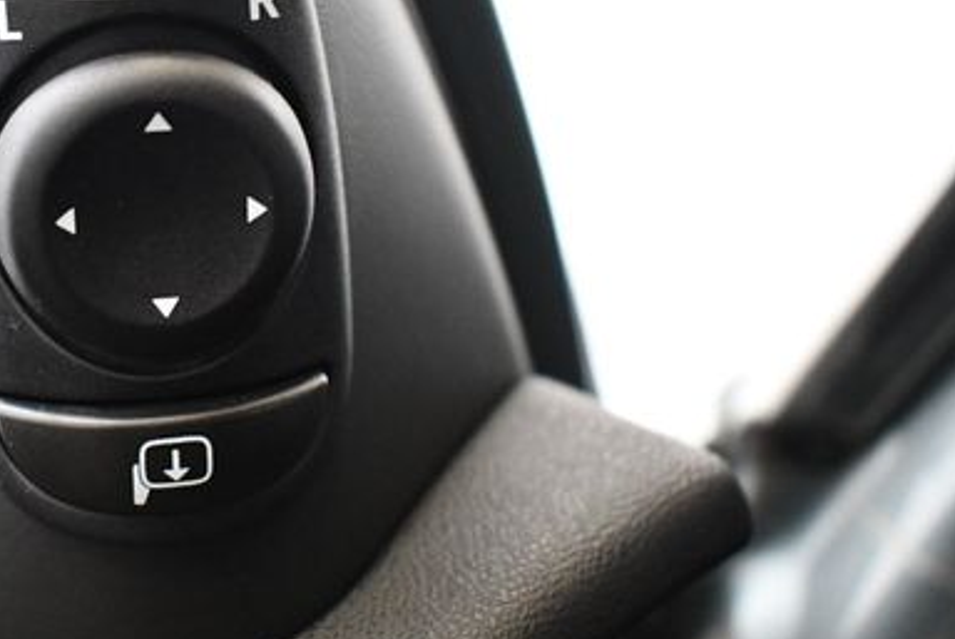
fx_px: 1593
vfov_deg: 22.6
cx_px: 174
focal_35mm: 60
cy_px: 249
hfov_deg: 32.3
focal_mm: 18
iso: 3200
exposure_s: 1/100
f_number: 3.5
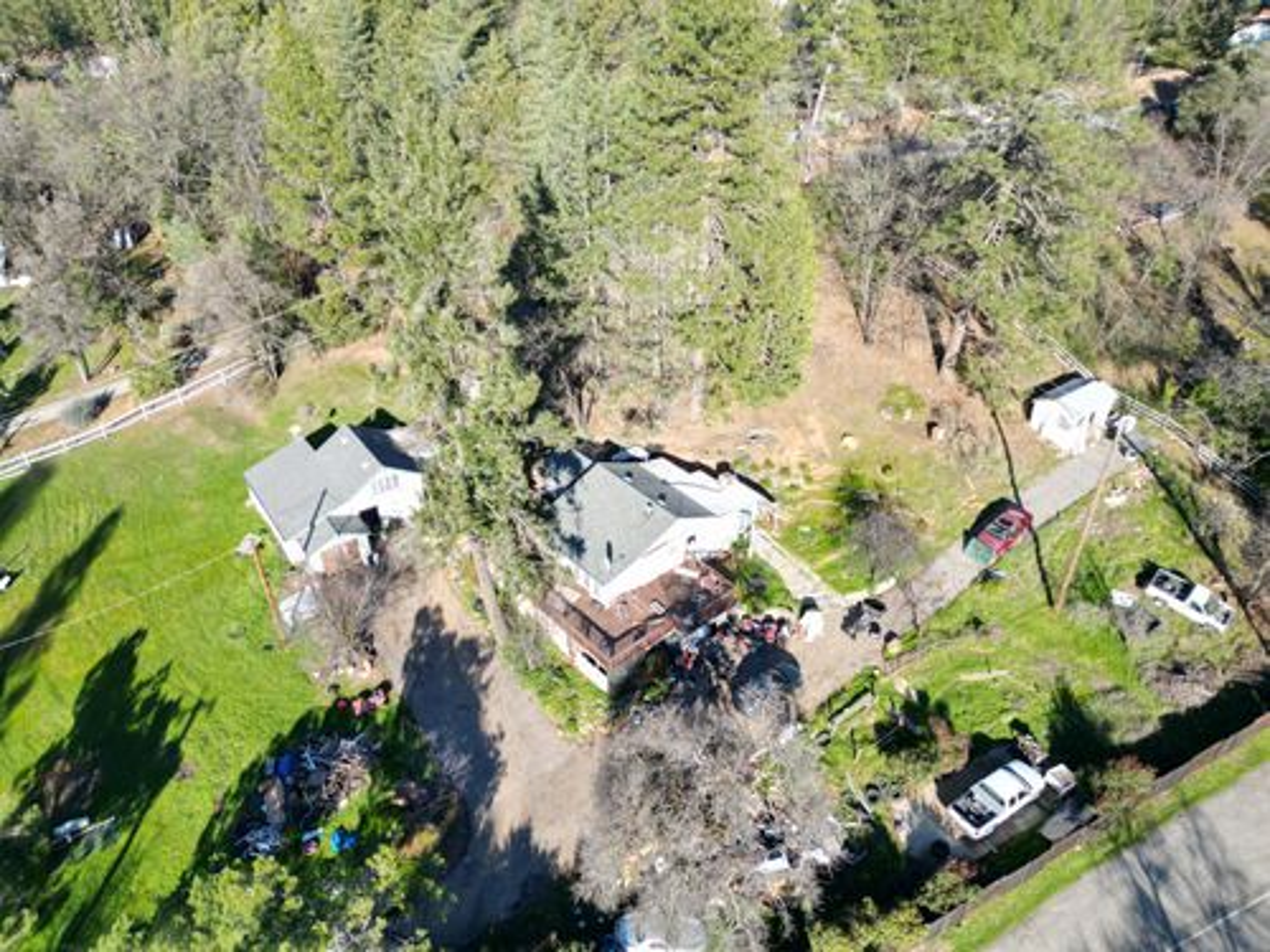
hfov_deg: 71.6
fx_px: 881
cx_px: 635
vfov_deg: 56.8
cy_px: 476
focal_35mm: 24
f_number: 1.7
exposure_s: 1/1500
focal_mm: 6.72
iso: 140
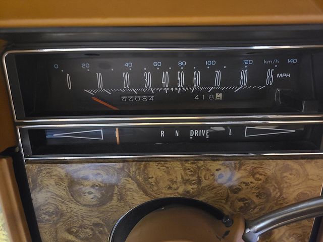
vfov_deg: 53.1
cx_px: 162
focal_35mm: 26
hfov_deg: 67.3
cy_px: 121
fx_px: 243
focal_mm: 5.4
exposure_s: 1/13
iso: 1250
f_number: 1.8
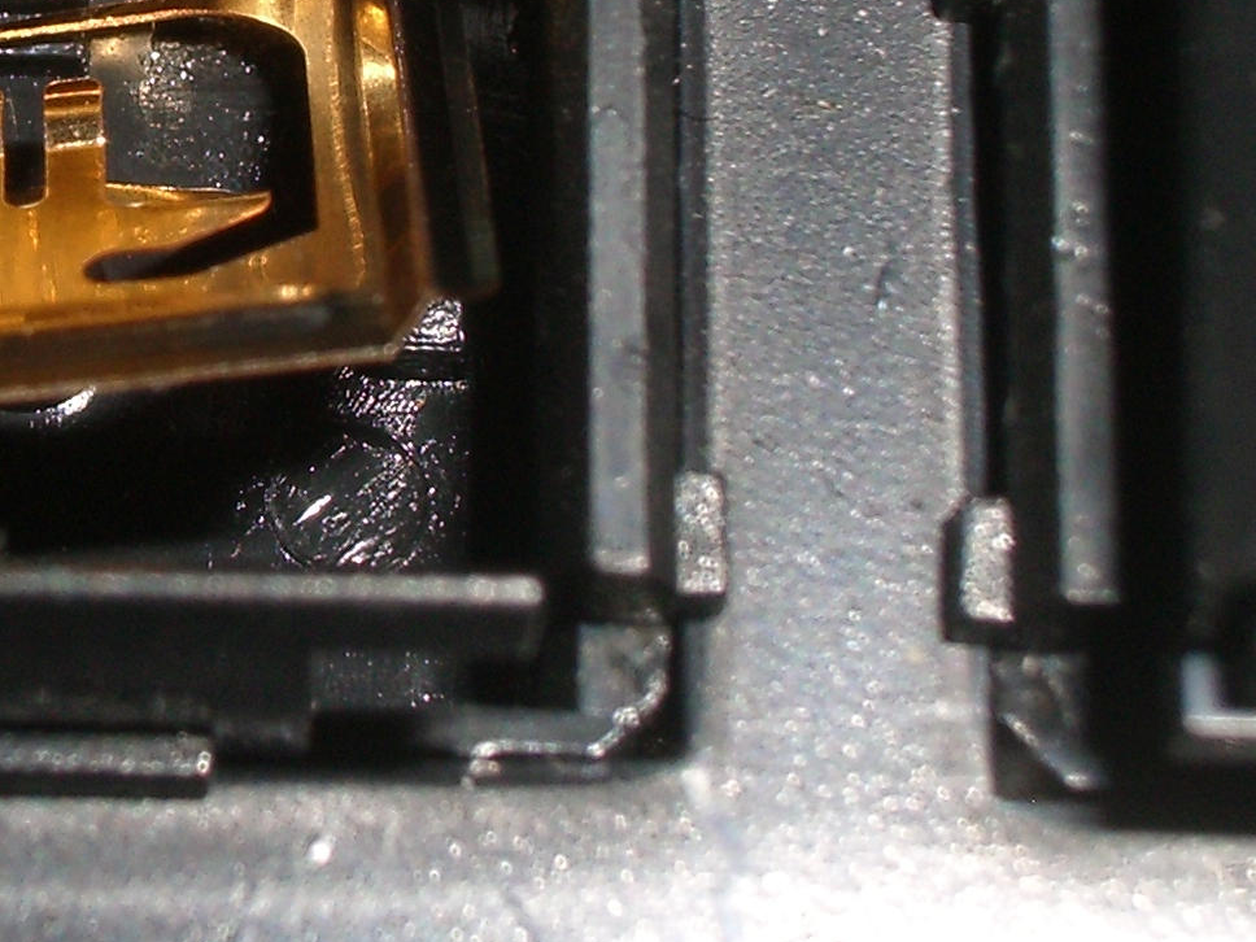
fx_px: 5951
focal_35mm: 164
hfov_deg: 11.9
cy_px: -8
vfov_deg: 9.0
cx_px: 42
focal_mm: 10.2
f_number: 5.6
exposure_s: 1/60
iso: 80
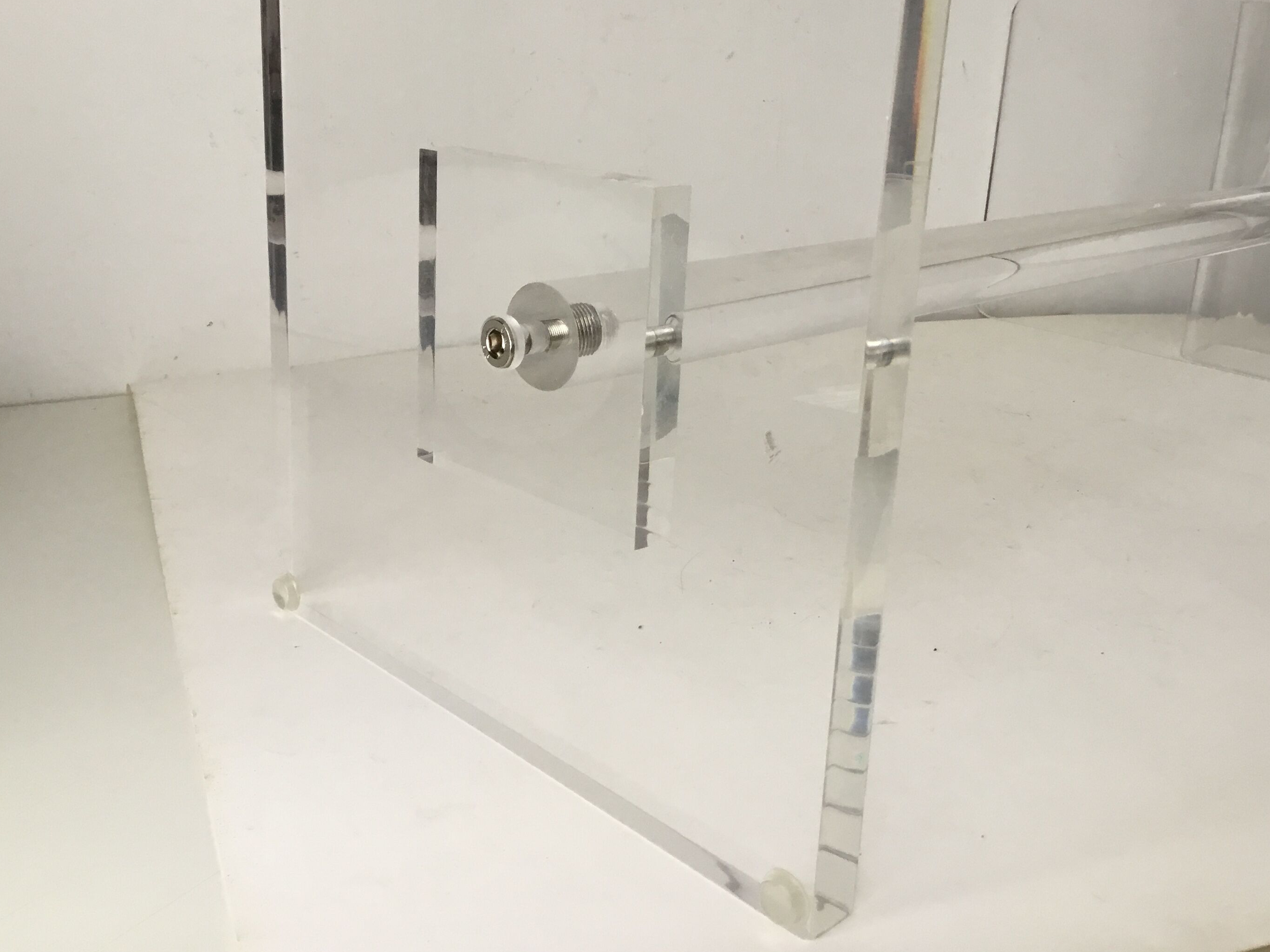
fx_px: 1357
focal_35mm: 37
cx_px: 595
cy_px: 390
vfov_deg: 38.5
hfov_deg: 50.1
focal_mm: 3.3
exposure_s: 1/33
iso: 32
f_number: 2.4
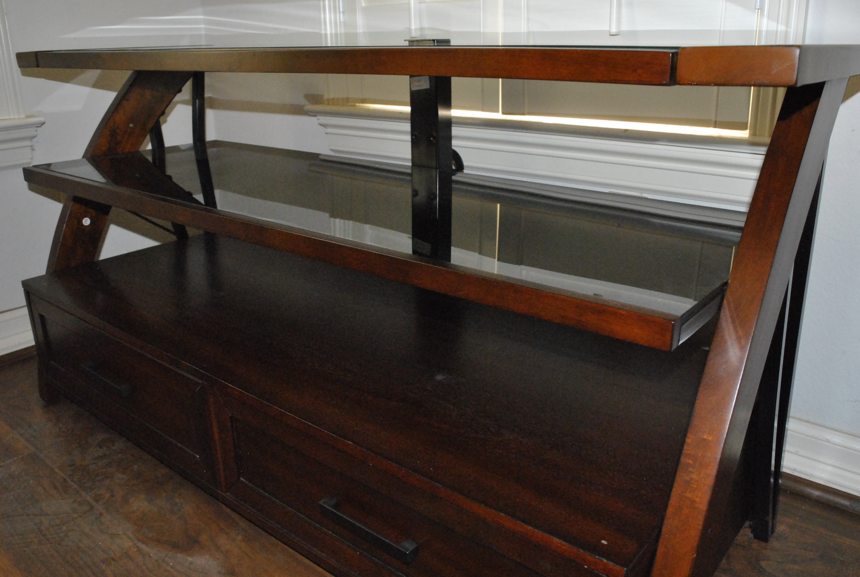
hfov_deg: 61.8
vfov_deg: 43.8
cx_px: 430
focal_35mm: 30
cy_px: 288
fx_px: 718
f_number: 8
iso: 1600
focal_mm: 20
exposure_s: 1/60
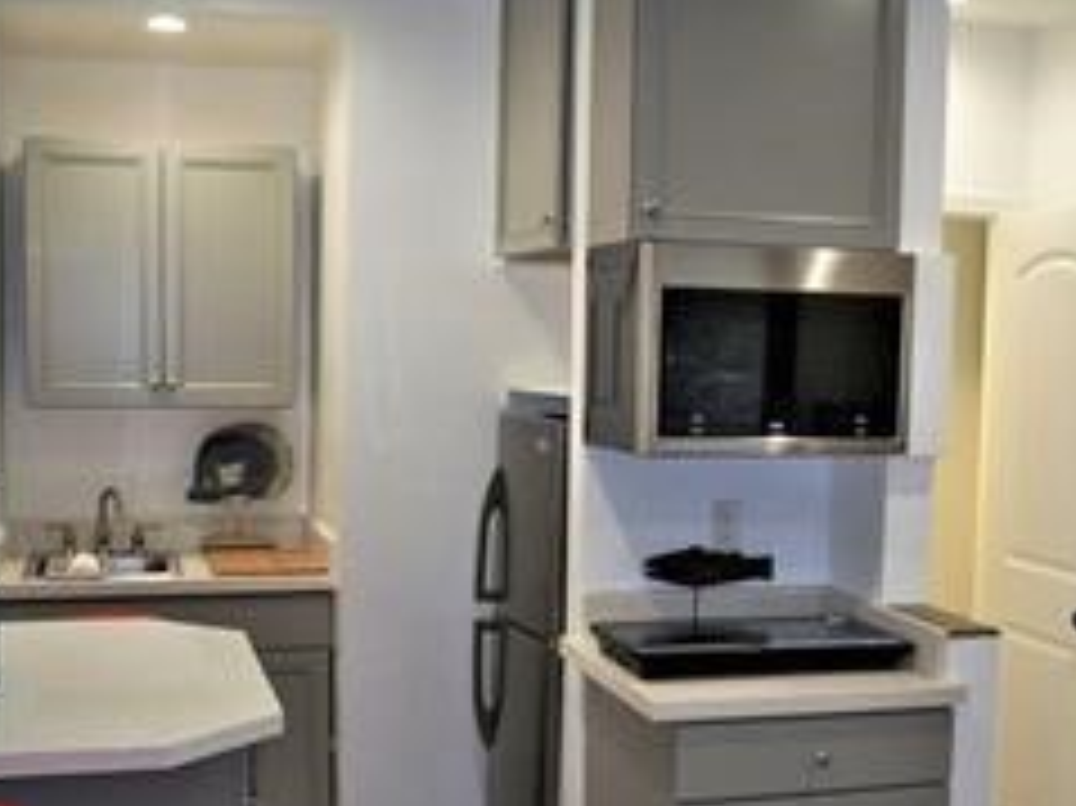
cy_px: 536
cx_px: 664
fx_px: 1553
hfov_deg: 38.0
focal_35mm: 50
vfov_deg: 28.9
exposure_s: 1/60
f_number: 3.1
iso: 200
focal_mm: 6.3
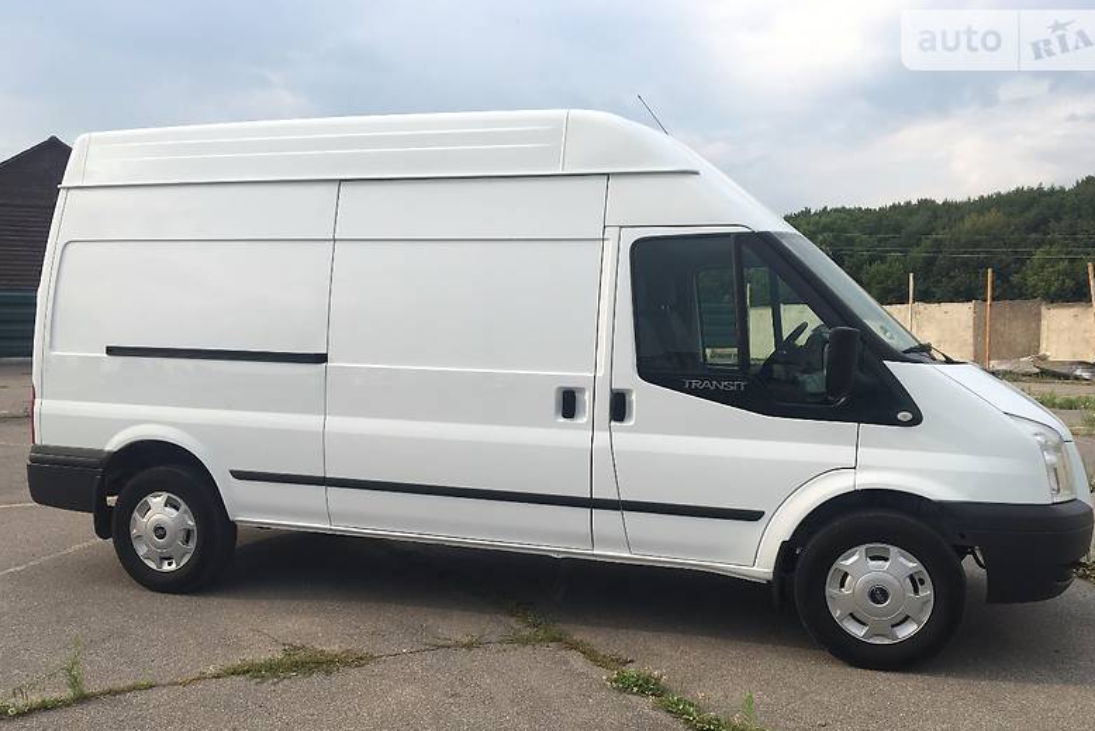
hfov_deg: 60.3
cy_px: 416
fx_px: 943
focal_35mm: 31
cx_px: 562
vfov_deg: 42.2
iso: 25
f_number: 2.2
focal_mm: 4.2
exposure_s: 1/785
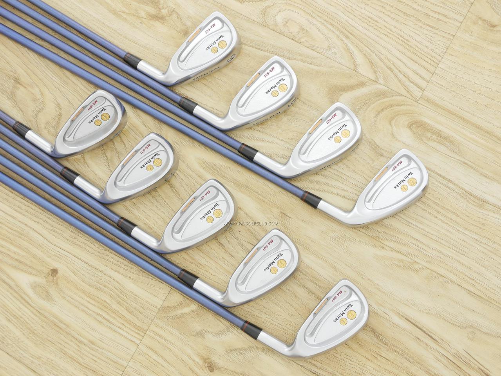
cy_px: 188
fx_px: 724
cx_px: 250
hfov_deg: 38.2
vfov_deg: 29.1
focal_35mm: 50
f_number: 4.5
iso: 1600
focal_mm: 25
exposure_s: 1/40
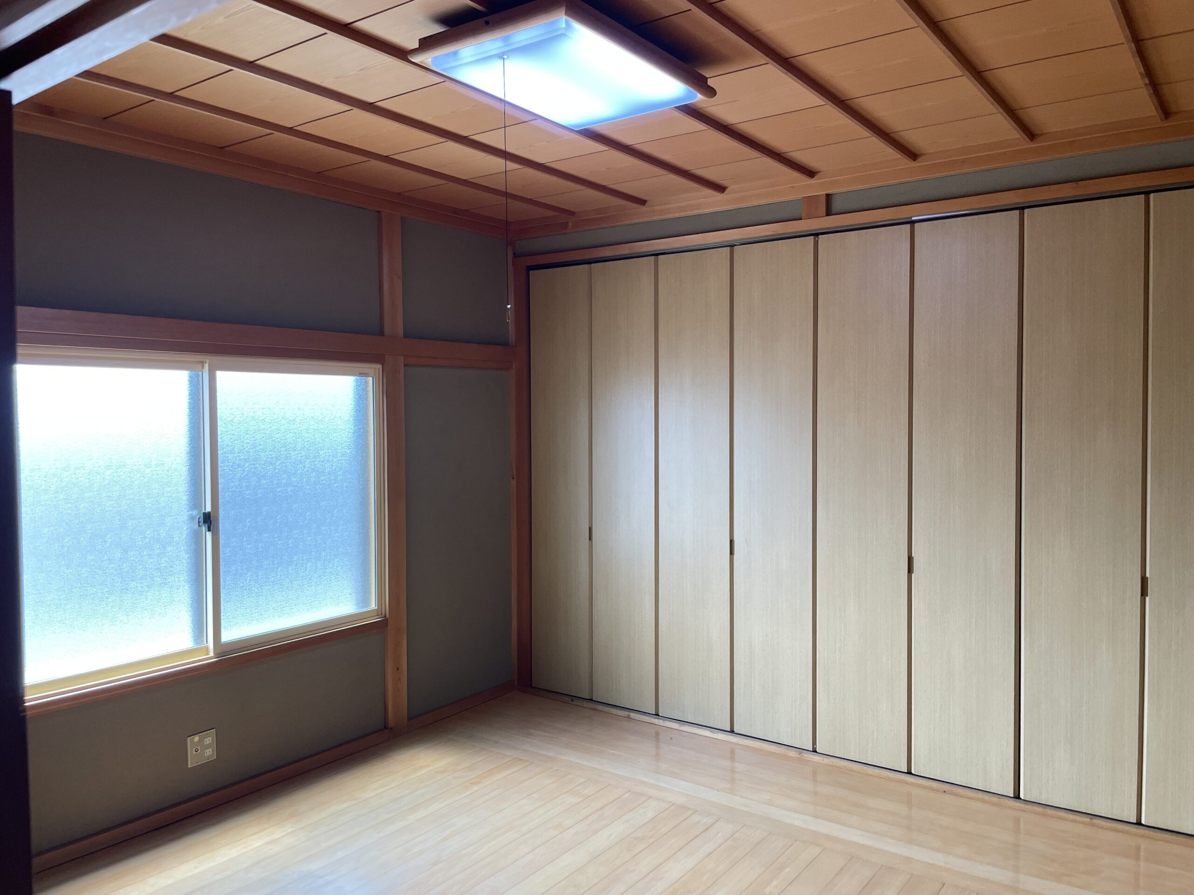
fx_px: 897
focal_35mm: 26
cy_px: 448
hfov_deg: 67.3
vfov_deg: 53.1
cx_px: 597
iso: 64
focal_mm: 4.2
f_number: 1.6
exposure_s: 1/120
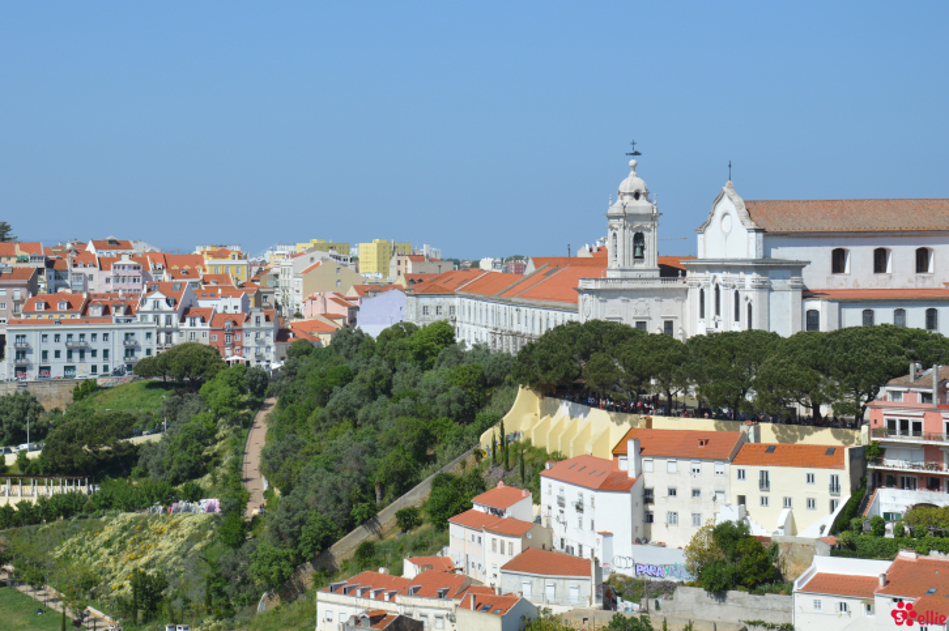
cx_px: 439
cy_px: 289
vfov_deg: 15.9
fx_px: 2265
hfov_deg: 23.7
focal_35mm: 86
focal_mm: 52
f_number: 9
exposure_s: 1/320
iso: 100
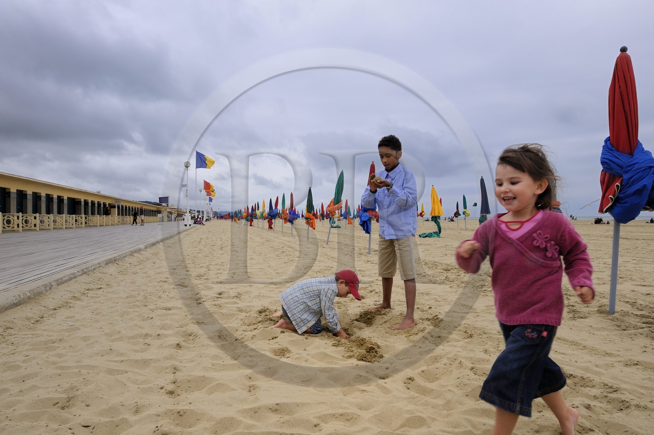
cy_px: 218
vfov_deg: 53.1
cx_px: 327
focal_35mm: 24
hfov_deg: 73.8
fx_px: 436
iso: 400
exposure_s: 1/200
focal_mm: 24
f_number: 18
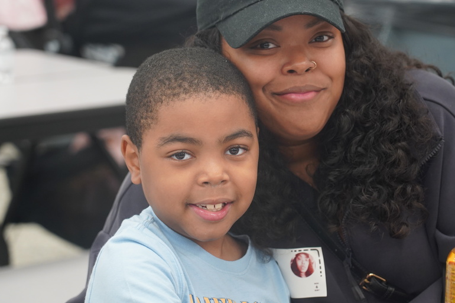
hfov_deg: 15.0
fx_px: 1731
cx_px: 265
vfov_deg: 10.0
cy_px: 134
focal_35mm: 137
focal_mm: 103
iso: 1600
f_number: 4
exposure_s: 1/160
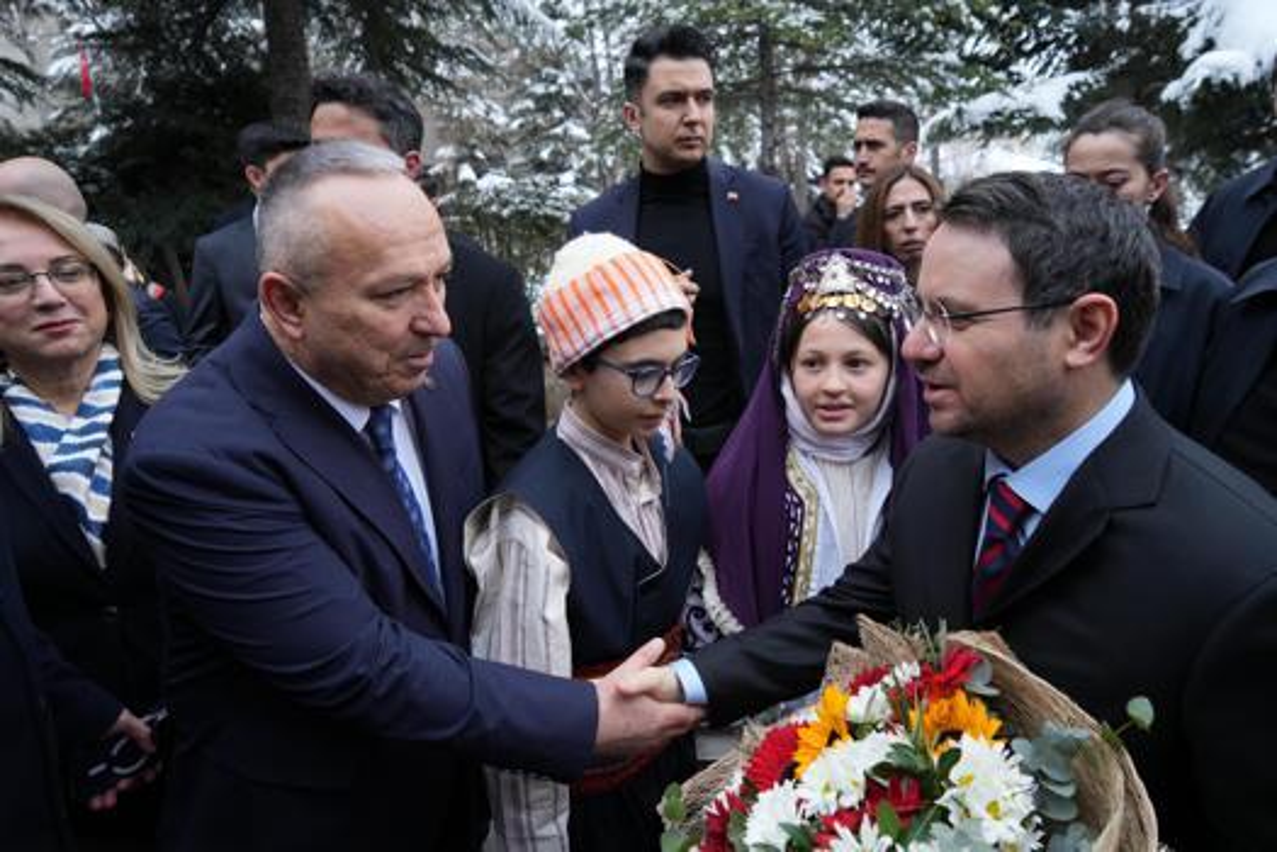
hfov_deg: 73.7
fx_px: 851
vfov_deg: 53.1
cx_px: 638
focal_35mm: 24
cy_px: 426
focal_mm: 24
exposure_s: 1/1250
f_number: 5.6
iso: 800
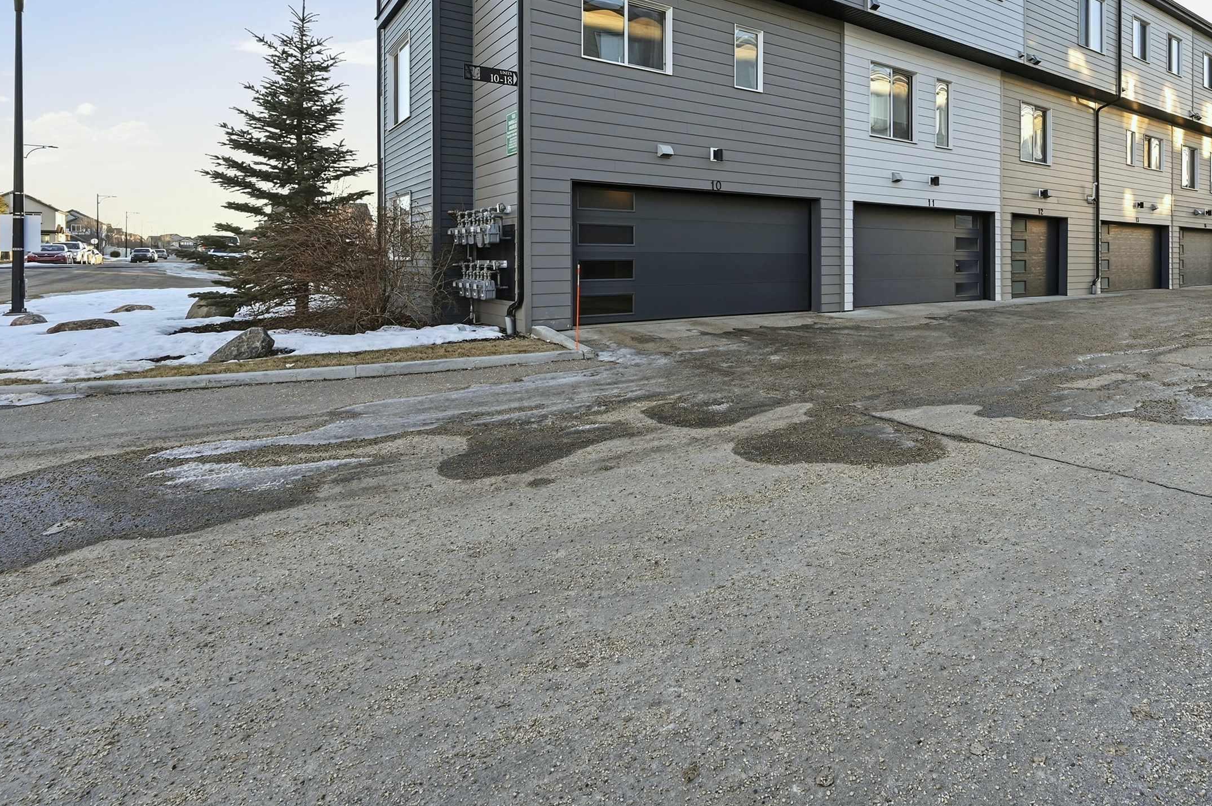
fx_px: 673
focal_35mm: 20
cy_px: 250
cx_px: 762
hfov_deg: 82.3
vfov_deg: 60.0
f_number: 8
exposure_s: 1/125
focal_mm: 14
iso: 100
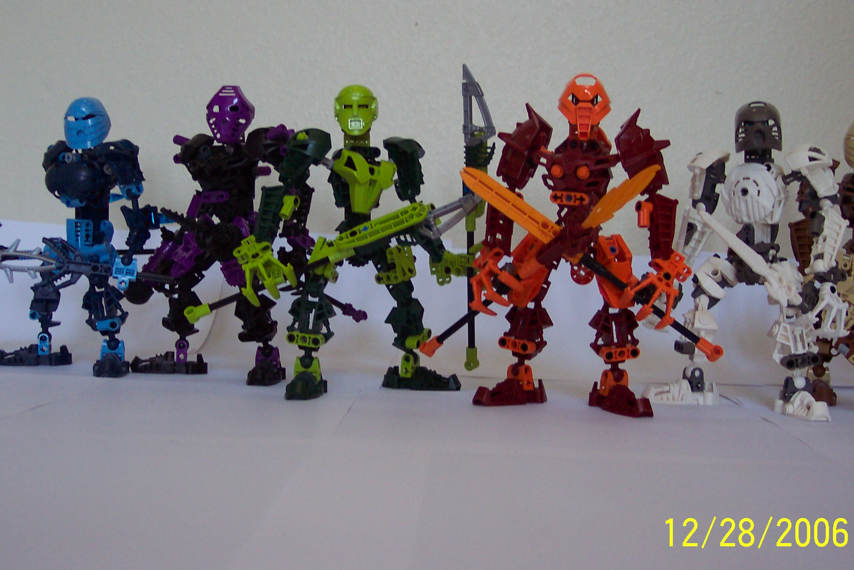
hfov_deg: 45.4
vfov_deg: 31.2
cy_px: 258
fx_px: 1020
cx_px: 465
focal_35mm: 43
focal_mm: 8
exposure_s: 1/30
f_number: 2.8
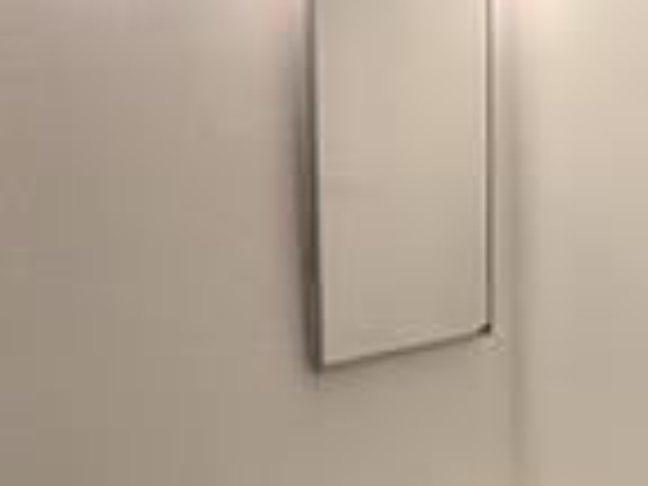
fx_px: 1348
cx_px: 396
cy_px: 446
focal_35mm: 72
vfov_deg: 20.0
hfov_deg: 27.0
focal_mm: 1.54
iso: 26
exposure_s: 1/234
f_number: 2.2
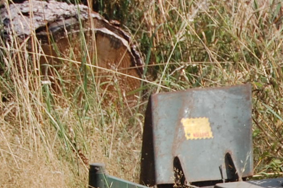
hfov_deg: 6.5
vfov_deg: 4.4
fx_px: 2427
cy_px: 368
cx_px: 555
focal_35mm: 309
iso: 200
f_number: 9
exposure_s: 1/320
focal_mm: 48
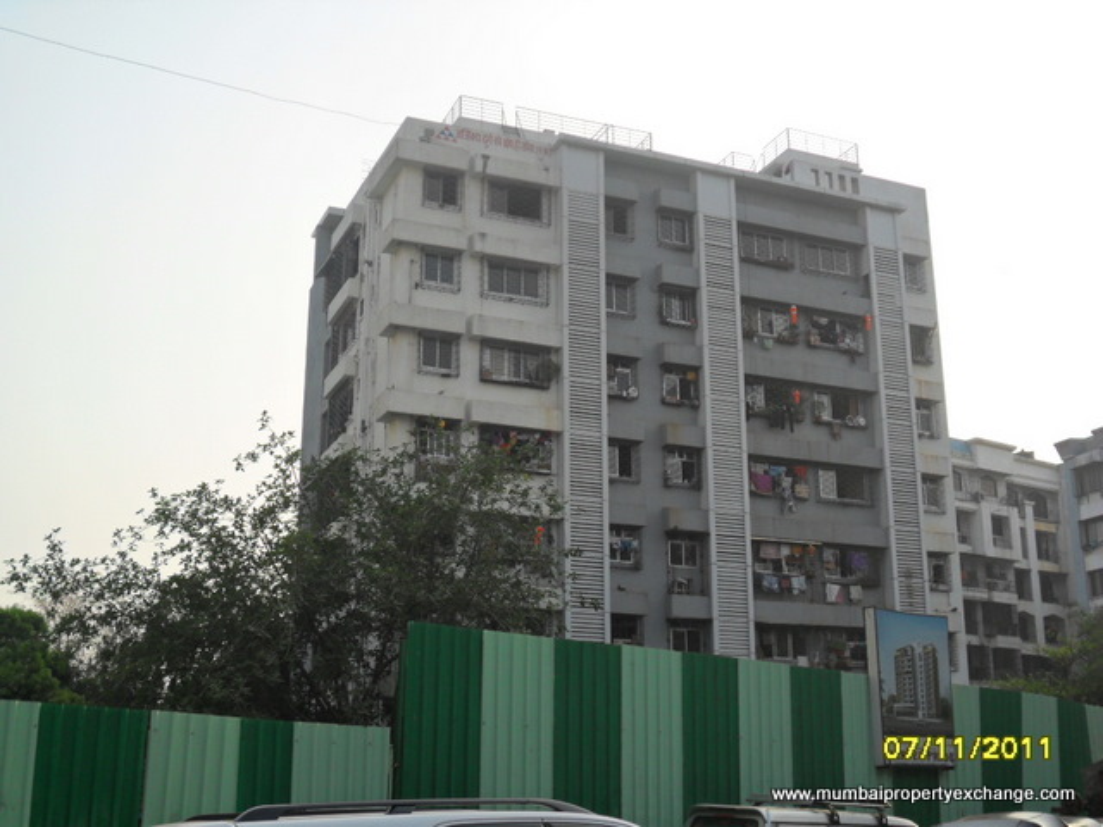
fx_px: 1402
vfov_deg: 32.9
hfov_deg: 42.9
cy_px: 414
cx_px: 552
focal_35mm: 44
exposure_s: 1/350
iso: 100
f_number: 4.5
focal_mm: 7.8
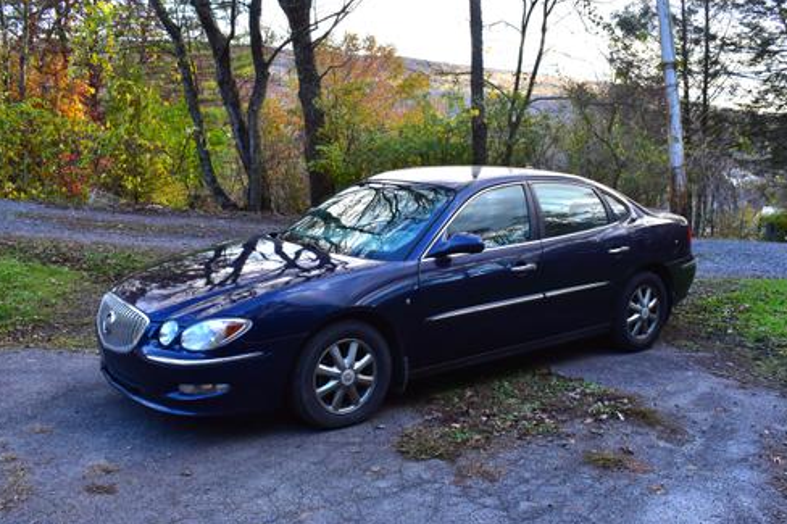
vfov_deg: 42.3
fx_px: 677
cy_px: 266
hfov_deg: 60.3
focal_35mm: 31
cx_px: 397
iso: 640
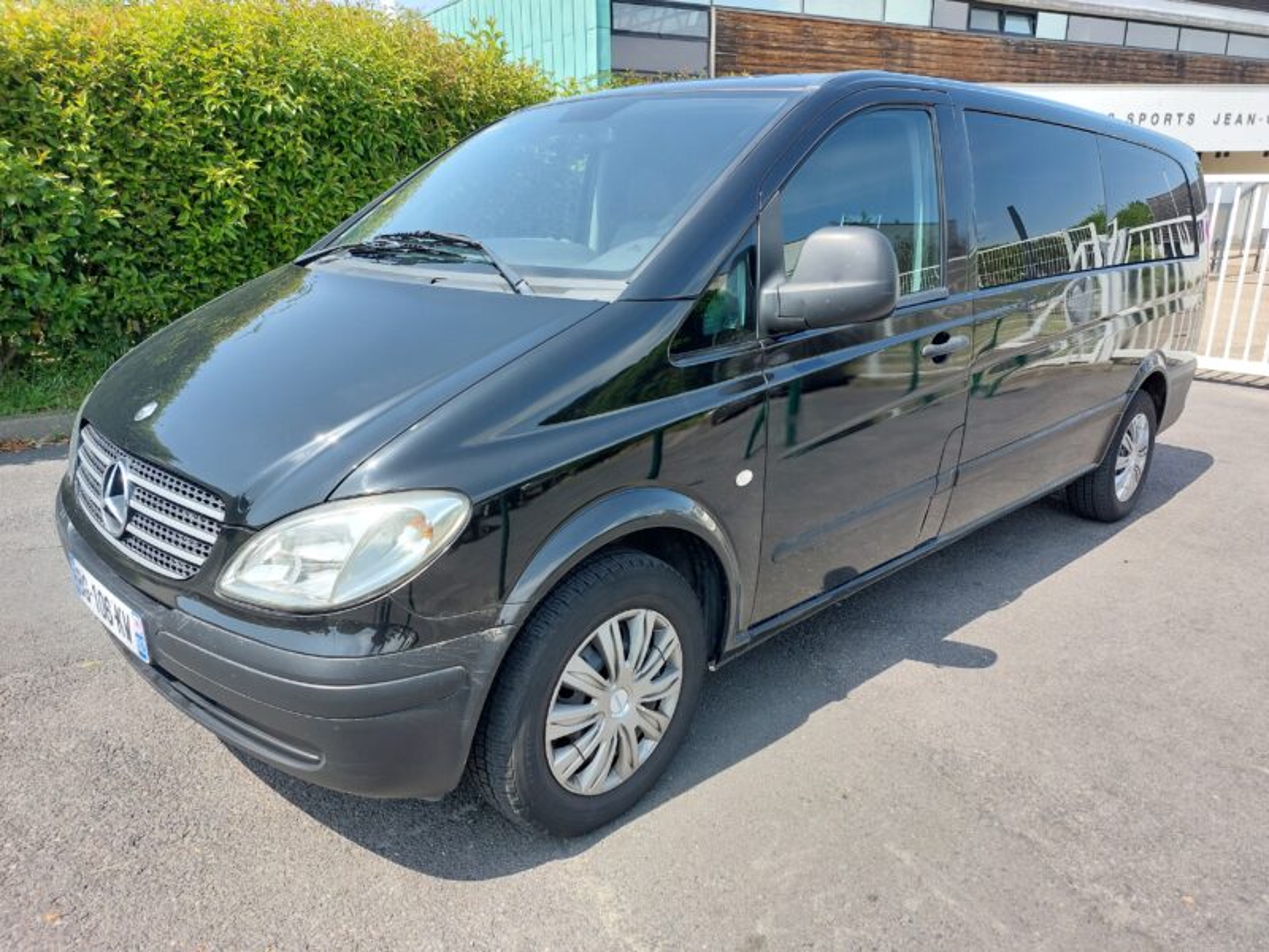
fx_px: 916
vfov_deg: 54.9
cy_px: 476
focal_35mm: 25
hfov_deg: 69.4
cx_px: 634
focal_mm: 5.23
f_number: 1.8
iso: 25
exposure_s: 1/308
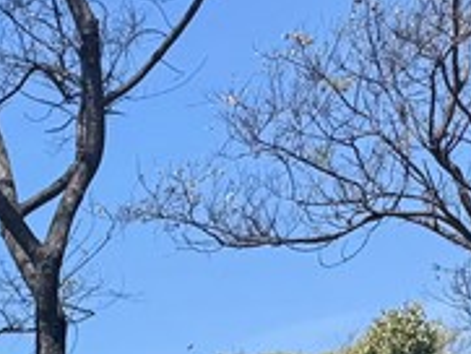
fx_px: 1852
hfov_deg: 11.7
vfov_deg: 9.5
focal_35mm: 136
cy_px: 903
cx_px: -687
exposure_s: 1/3597
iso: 80
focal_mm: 6.76
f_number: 1.78
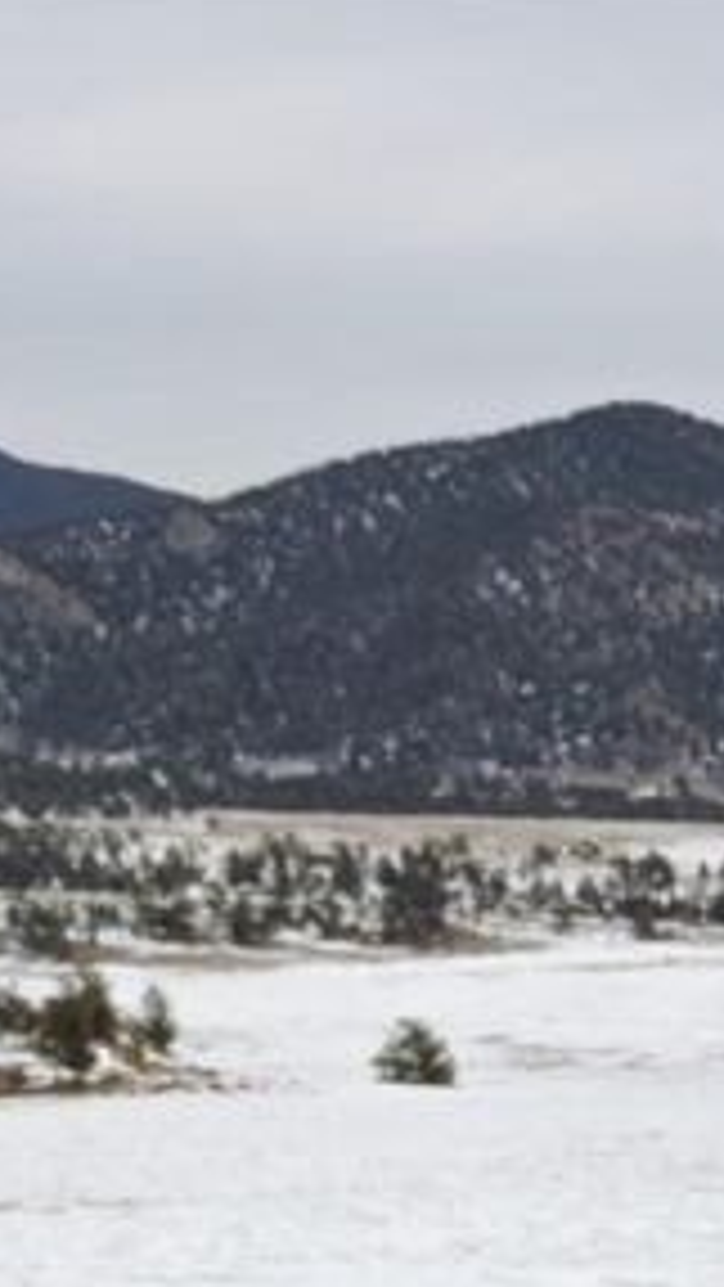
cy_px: 812
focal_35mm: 162
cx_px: -112
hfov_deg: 7.4
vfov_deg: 13.3
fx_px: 5526
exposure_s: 1/800
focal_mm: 15.2
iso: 100
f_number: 4
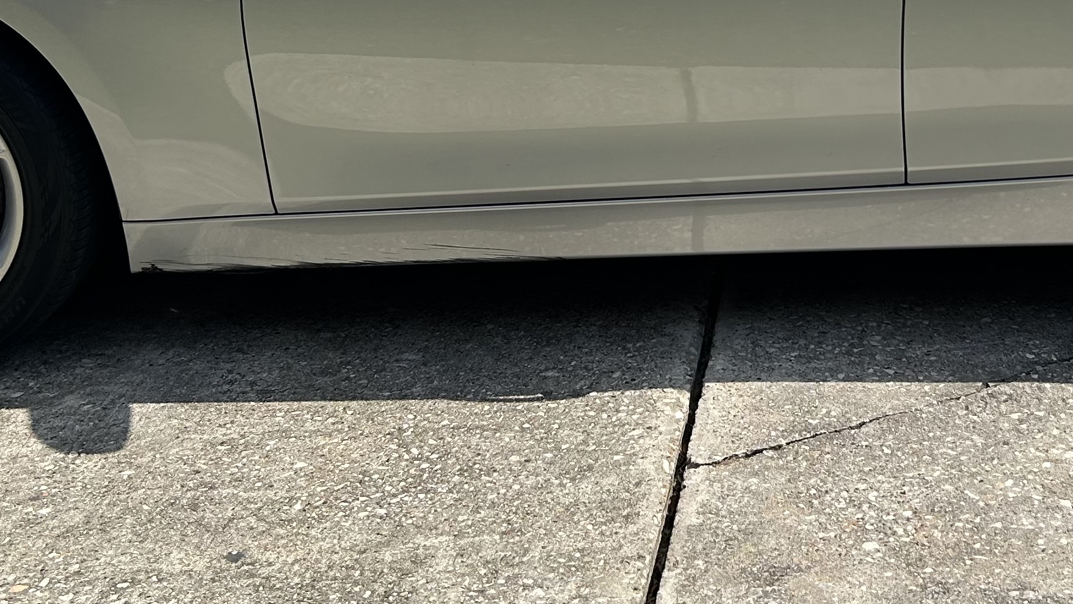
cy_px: -64
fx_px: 1849
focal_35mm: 65
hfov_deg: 31.8
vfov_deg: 17.9
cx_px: 789
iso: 50
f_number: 1.5
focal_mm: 5.7
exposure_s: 1/4274
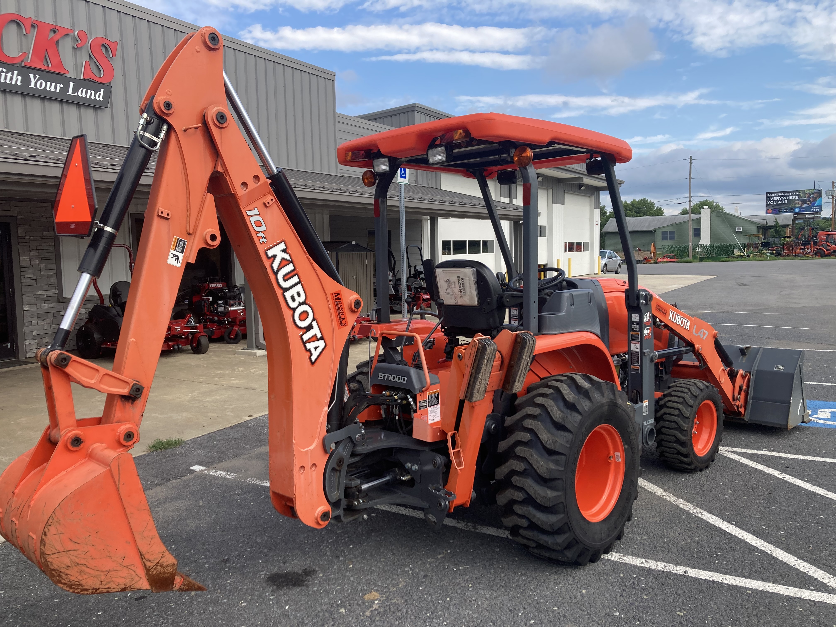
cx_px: 418
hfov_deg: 63.4
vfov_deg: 49.7
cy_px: 314
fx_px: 676
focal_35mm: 28
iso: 20
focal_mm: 3.99
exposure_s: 1/823
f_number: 1.8
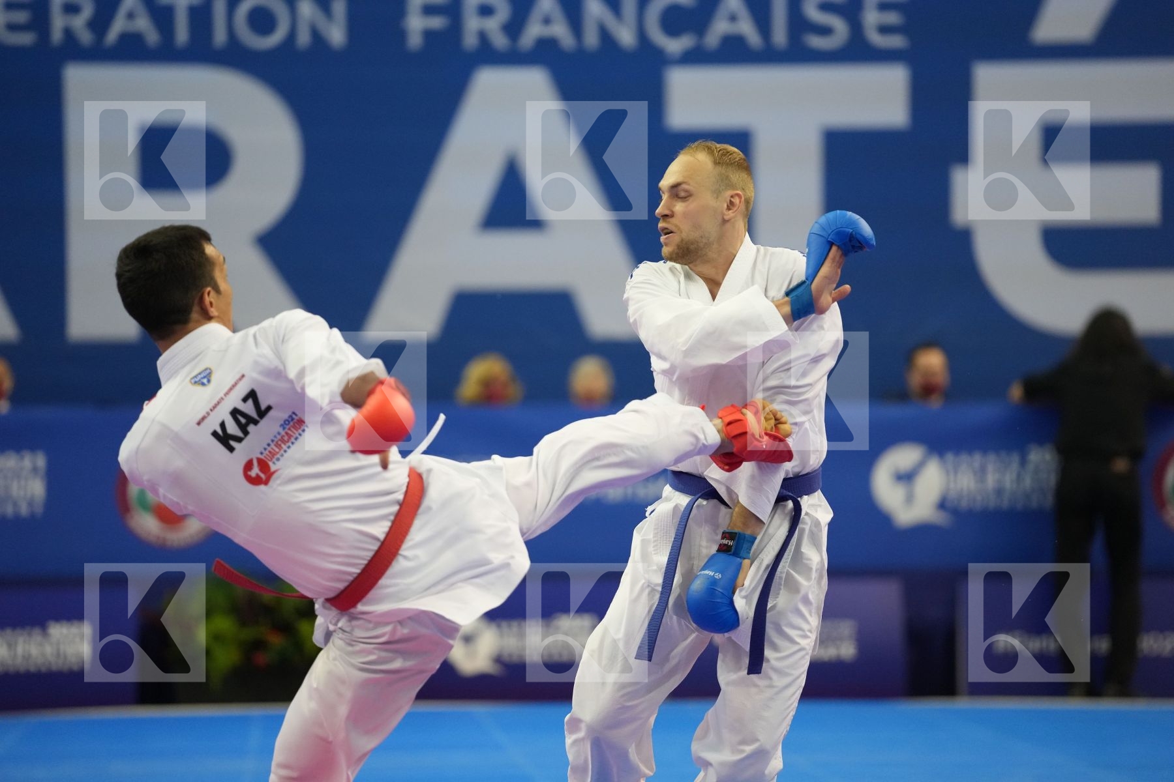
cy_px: 391
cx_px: 587
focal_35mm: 191
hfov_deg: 10.8
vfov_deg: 7.2
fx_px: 6228
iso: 3200
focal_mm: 191
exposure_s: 1/1000
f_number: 2.8
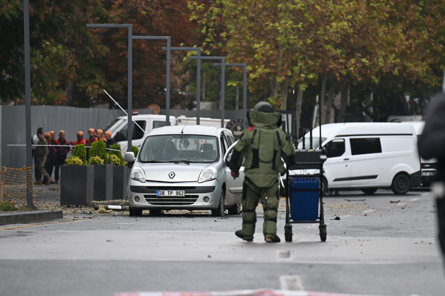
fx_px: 3707
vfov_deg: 4.6
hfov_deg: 6.9
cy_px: 148
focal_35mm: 300
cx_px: 222
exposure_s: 1/2500
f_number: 2.8
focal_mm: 200
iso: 640
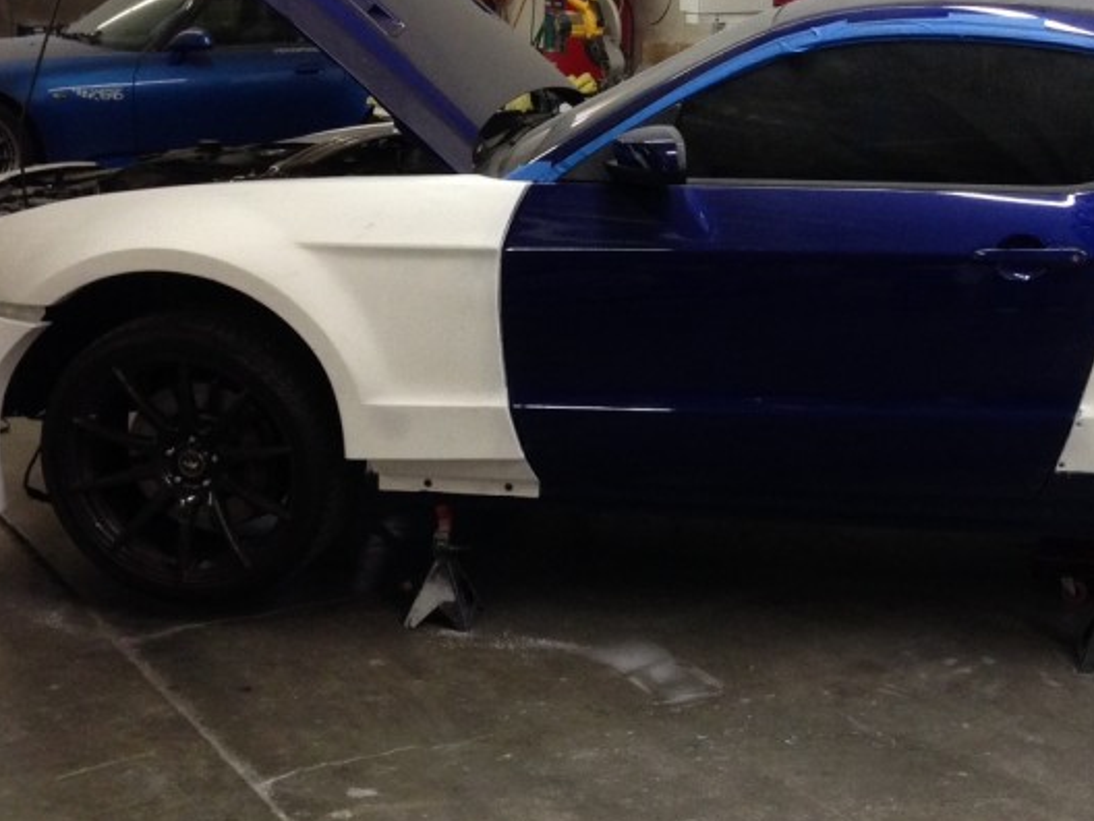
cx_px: 841
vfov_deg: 22.9
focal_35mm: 64
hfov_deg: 29.7
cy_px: 384
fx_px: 2023
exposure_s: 1/20
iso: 200
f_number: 2.4
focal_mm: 4.12
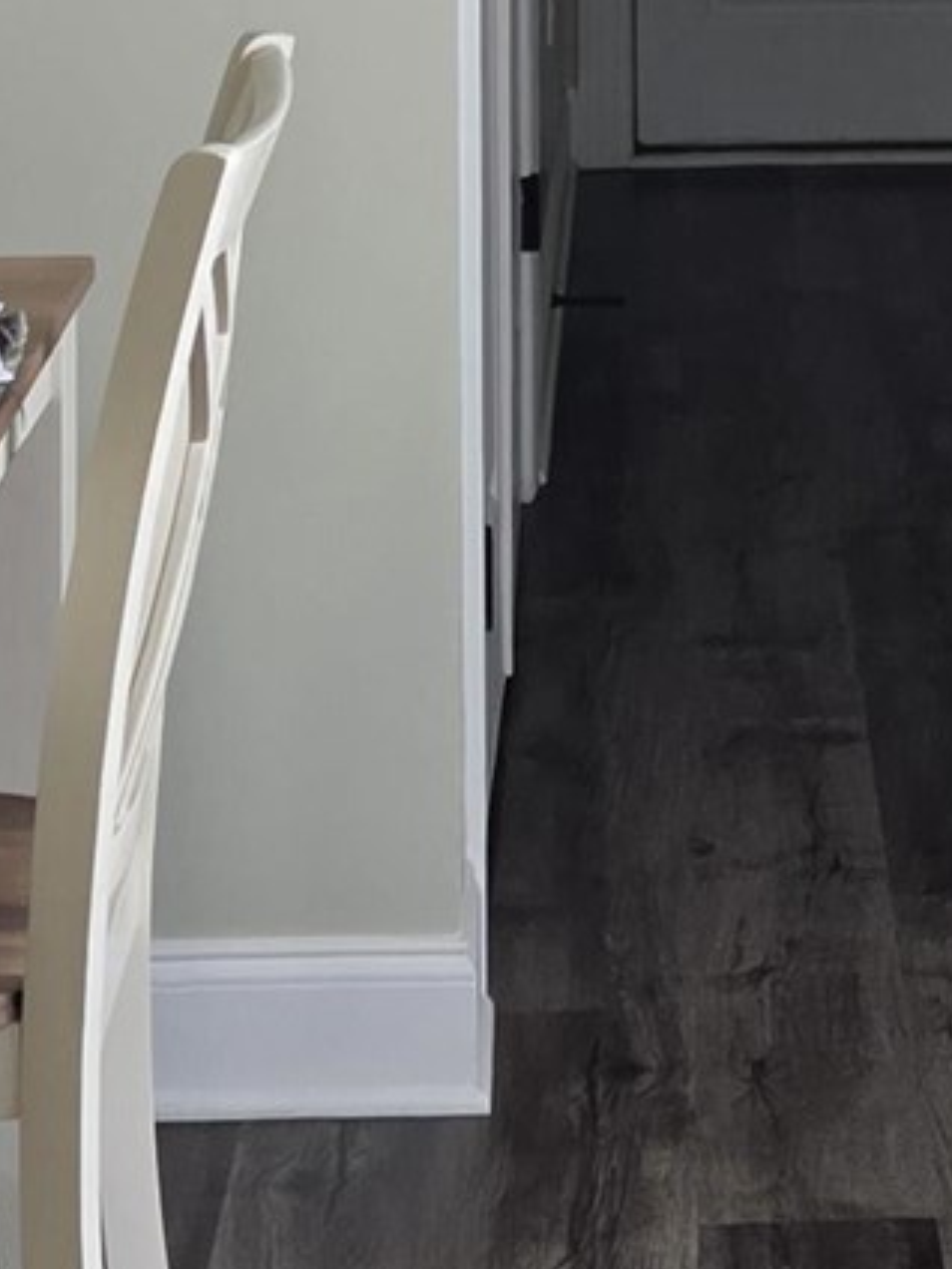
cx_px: 1042
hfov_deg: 11.7
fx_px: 4584
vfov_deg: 15.2
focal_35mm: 125
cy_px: -290
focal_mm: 5.4
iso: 125
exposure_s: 1/120
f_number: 1.8
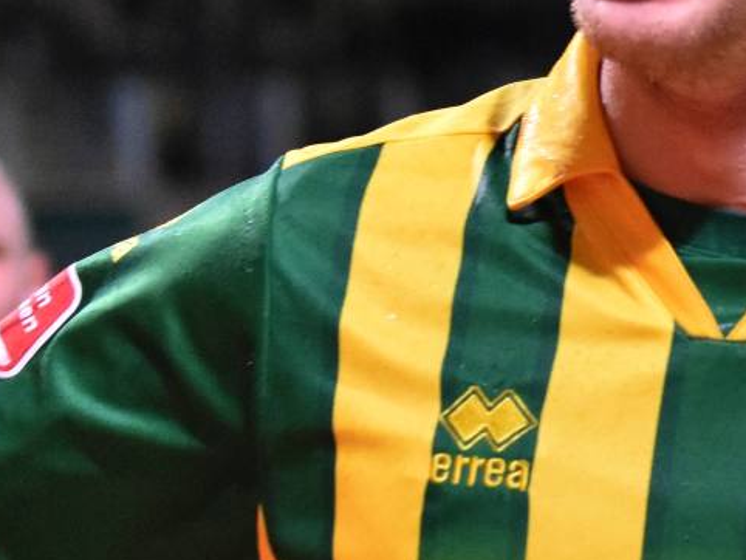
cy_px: 371
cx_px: 874
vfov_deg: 3.7
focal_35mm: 402
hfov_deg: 4.9
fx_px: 8668
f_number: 2.8
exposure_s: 1/400
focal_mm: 70
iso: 3200
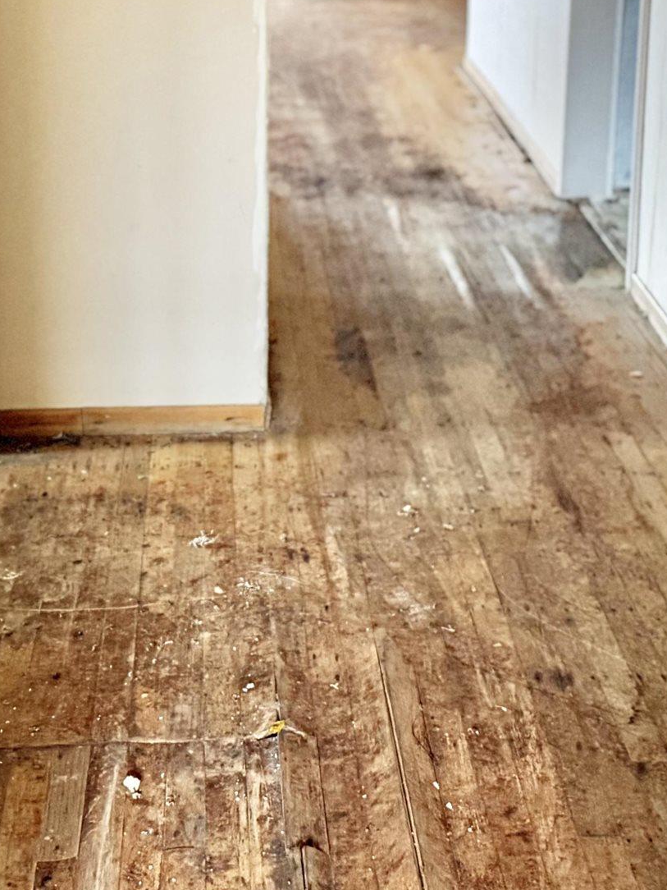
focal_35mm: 68
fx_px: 1747
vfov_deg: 27.8
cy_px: 146
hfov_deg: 21.5
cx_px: 232
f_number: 1.78
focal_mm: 6.76
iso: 400
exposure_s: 1/60
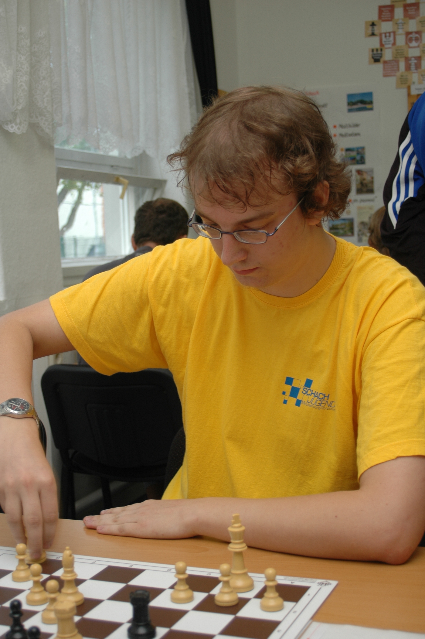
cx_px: 212
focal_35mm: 51
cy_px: 320
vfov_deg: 38.9
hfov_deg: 26.4
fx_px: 905
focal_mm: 34
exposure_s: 1/60
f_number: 4.8
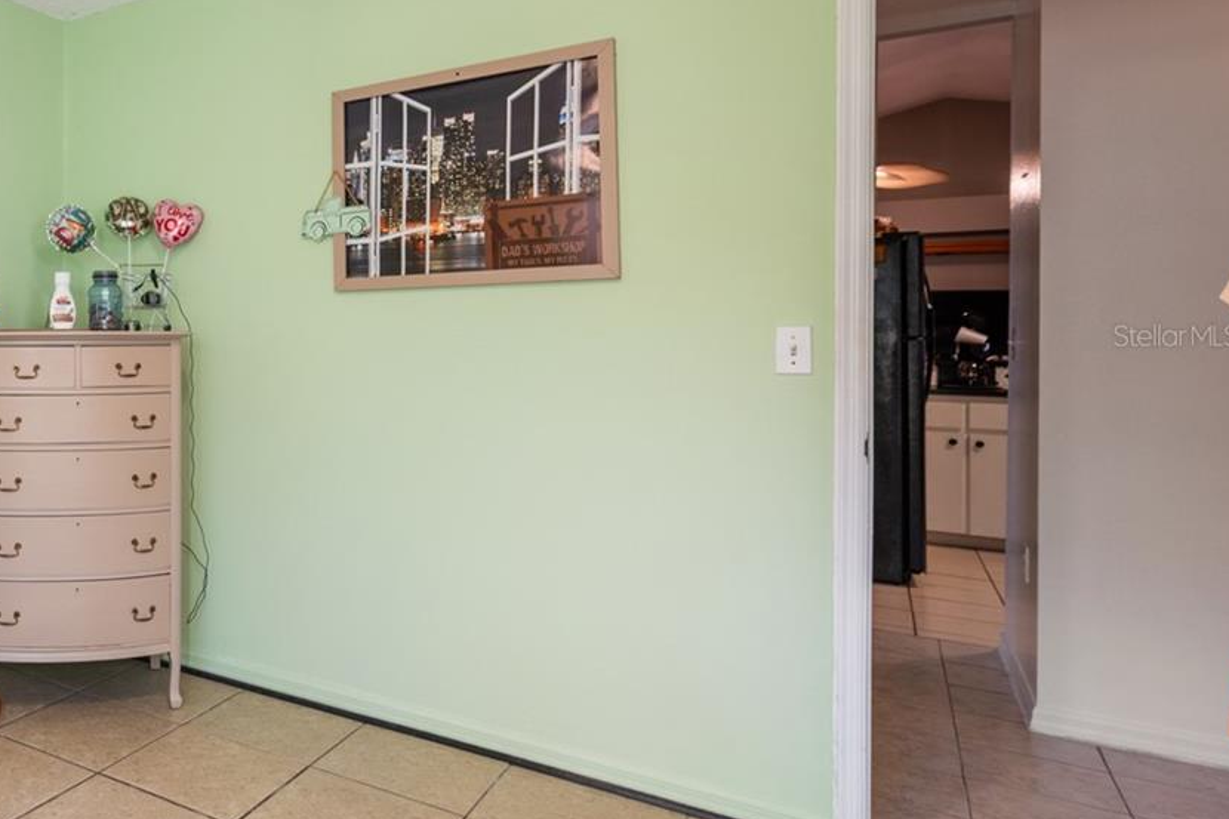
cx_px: 61
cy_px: 335
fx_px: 922
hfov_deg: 55.5
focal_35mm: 27
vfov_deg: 47.7
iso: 250
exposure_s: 1/13
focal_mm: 14
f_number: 6.3
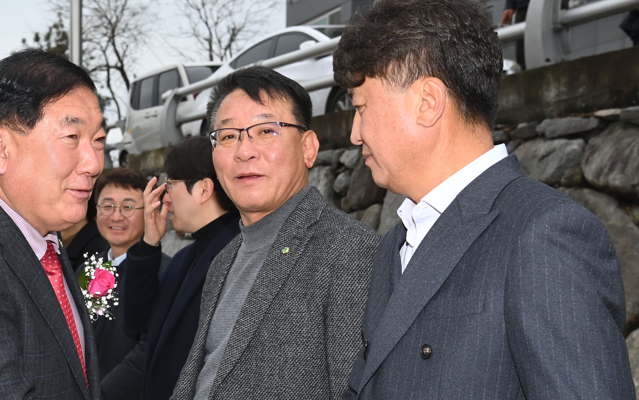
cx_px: 174
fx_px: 1080
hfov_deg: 32.5
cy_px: 297
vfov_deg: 20.8
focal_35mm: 62
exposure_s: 1/500
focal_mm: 38
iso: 400
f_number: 7.1
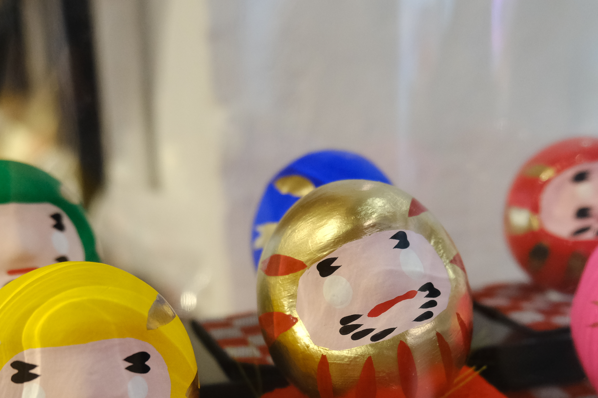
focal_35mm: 53
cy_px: 359
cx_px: 330
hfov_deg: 37.5
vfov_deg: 24.8
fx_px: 880
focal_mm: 18.6
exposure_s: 1/110
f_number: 4
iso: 2000
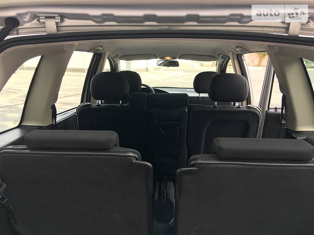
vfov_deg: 48.2
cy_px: 118
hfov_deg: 61.7
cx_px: 157
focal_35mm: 29
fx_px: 263
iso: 32
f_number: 2.2
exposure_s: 1/100
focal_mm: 4.2
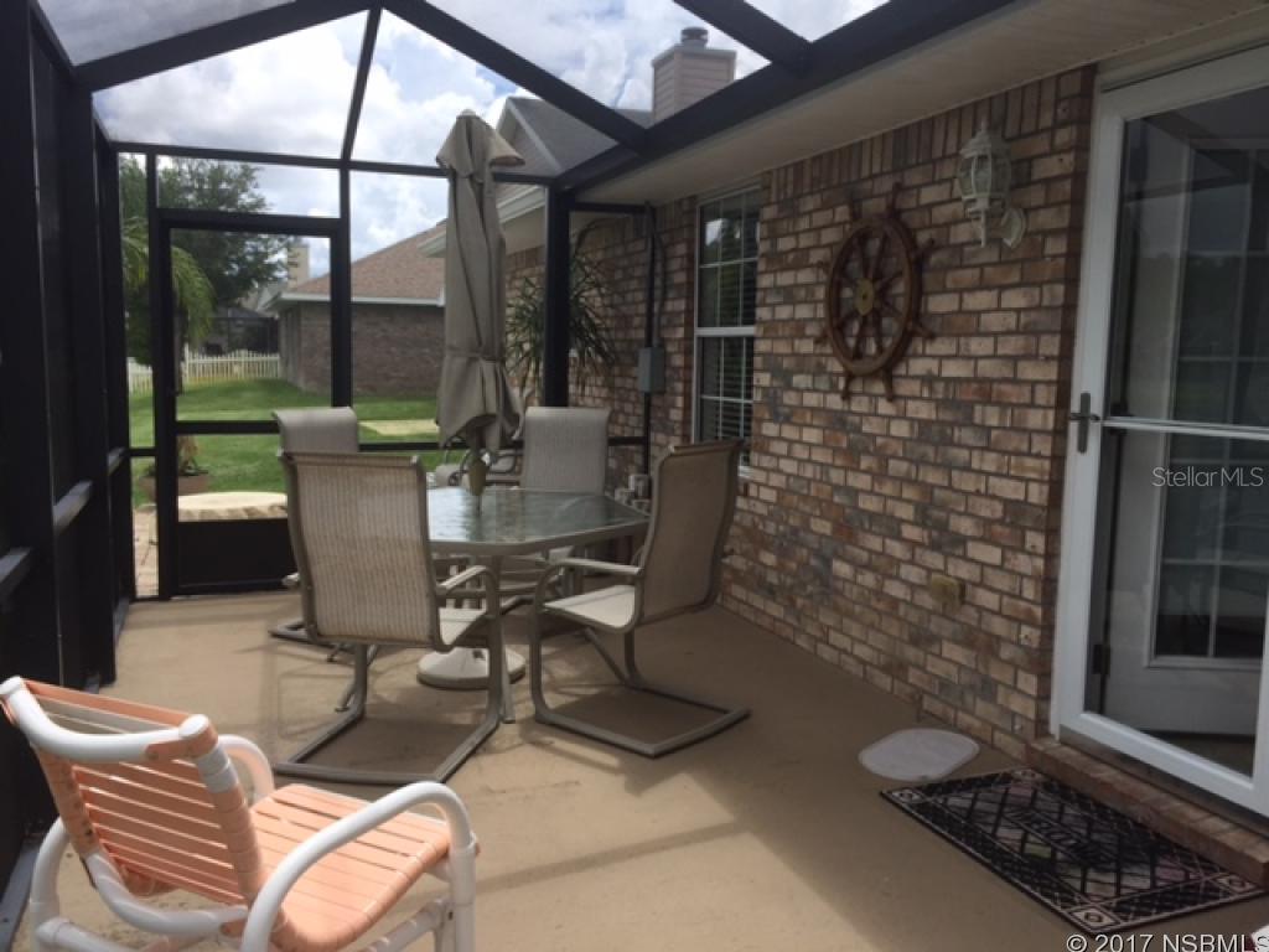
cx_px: 634
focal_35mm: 29
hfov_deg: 61.7
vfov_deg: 48.2
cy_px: 476
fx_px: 1063
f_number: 2.2
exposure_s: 1/989
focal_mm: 4.15
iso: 32
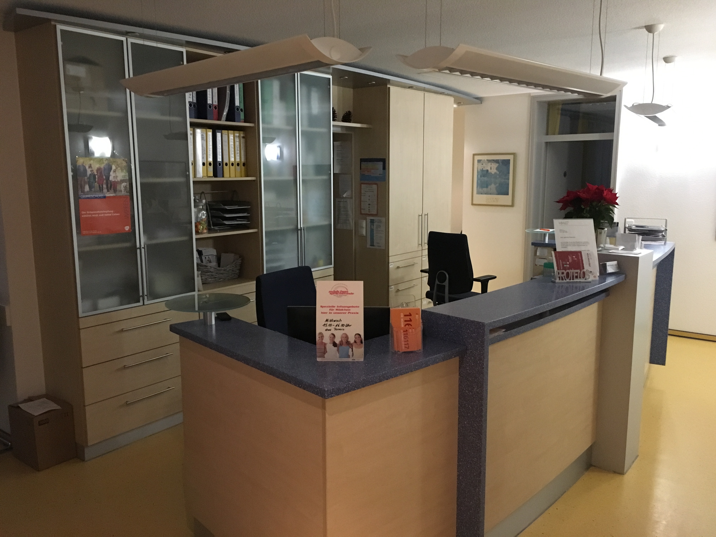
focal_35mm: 29
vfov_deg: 48.2
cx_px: 358
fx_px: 600
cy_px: 268
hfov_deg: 61.7
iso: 320
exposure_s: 1/17
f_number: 2.2
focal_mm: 4.15
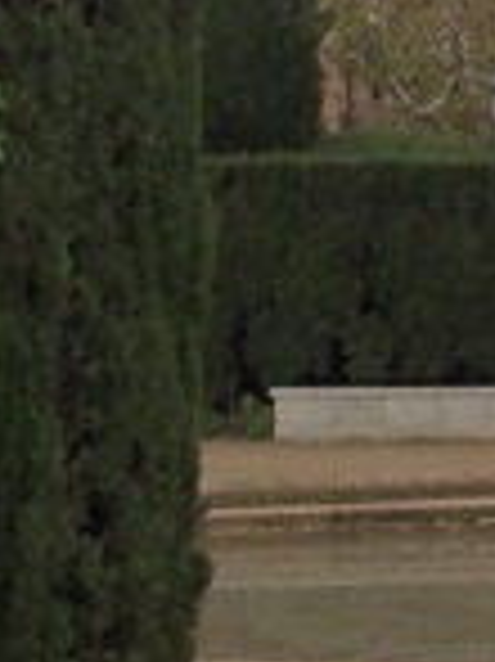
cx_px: 1634
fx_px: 3647
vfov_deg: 10.4
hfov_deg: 6.8
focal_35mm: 191
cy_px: 347
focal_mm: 6
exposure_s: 1/500
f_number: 3.5
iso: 100
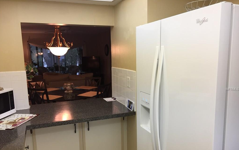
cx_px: 120
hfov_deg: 61.2
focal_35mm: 31
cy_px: 89
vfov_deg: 40.5
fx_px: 202
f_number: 2.2
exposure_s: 1/30
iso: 50
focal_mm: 4.15
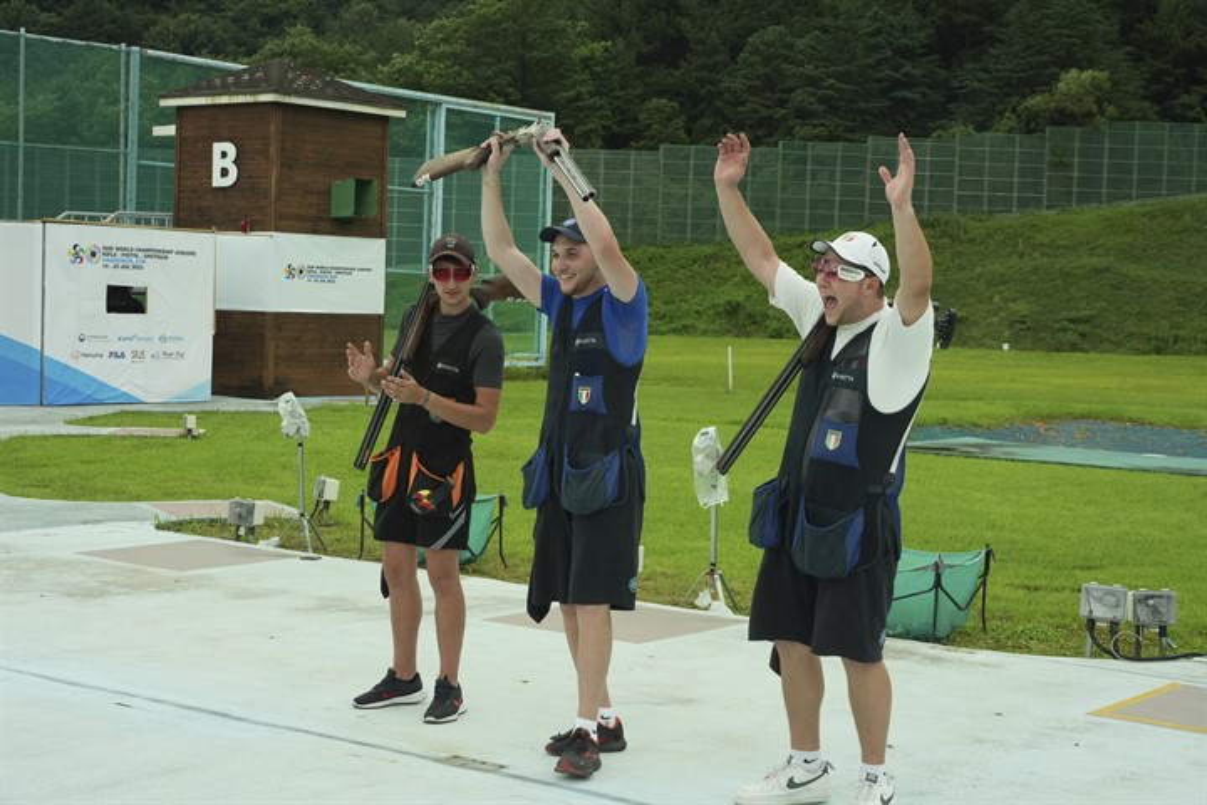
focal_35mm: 55
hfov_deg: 36.2
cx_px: 604
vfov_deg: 24.6
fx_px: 1844
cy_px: 402
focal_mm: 55
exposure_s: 1/500
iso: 800
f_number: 10
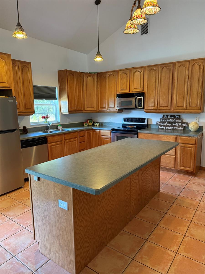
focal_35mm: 24
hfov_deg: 56.8
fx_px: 190
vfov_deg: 71.6
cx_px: 102
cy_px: 137
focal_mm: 6.76
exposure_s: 1/60
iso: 320
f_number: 1.78
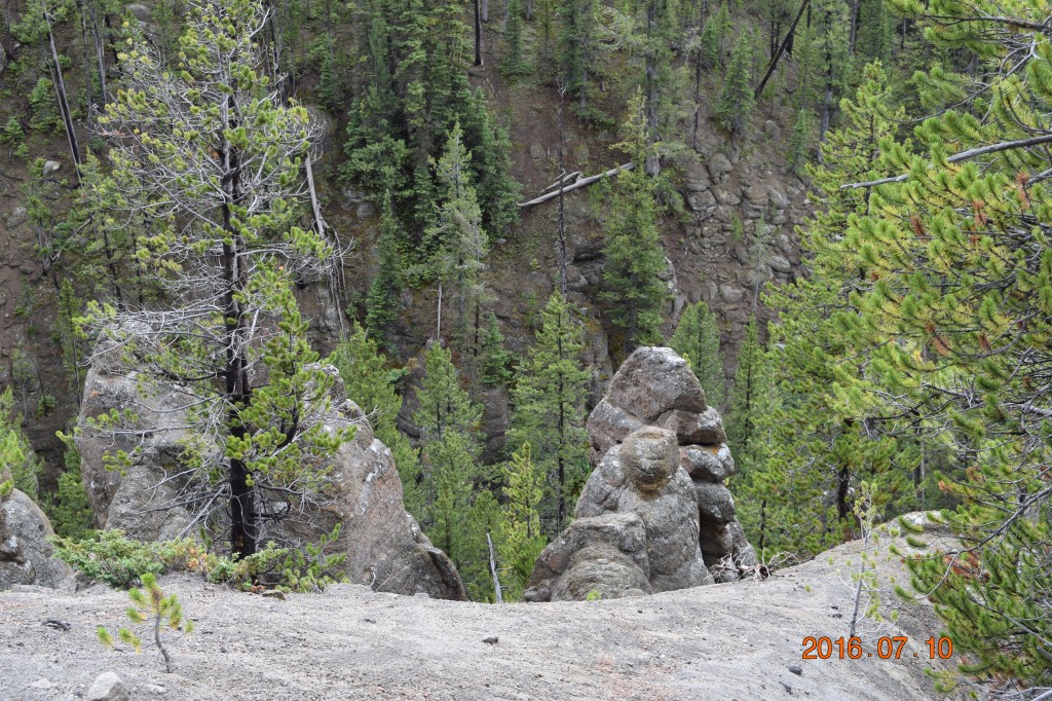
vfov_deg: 28.1
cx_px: 526
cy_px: 350
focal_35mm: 48
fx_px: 1402
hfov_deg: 41.1
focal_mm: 32
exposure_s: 1/200
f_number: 7.1
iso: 400
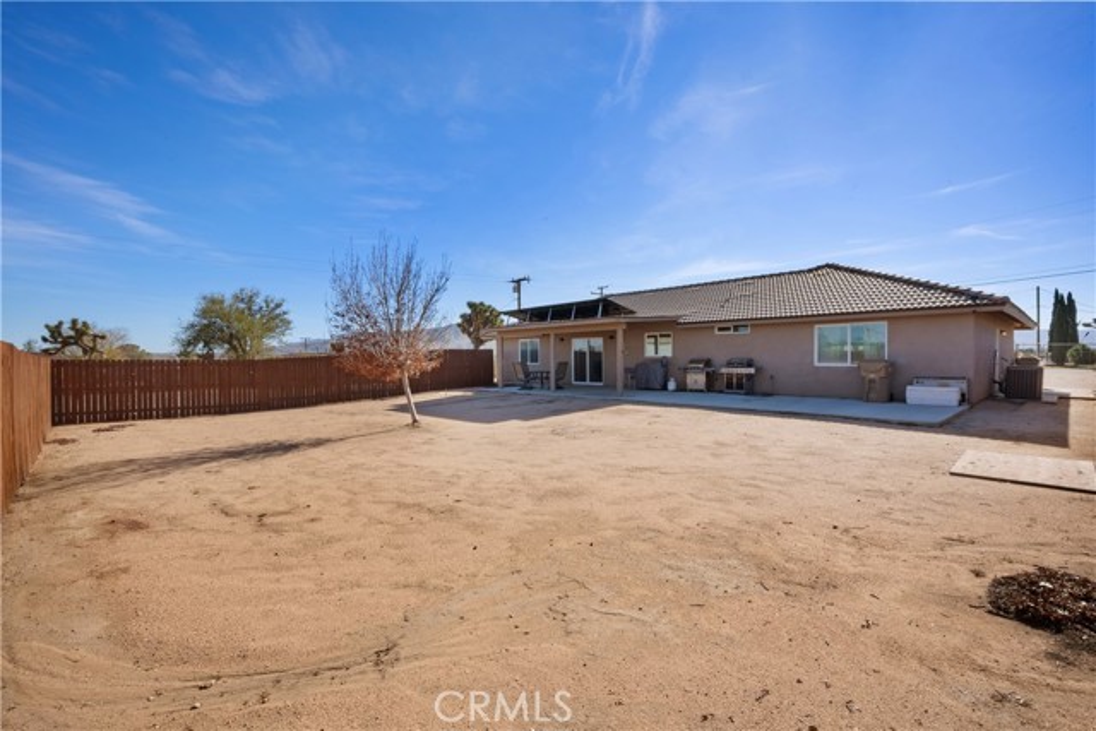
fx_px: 487
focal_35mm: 16
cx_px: 548
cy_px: 366
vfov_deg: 73.8
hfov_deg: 96.7
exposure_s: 1/6
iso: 100
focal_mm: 16
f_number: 22
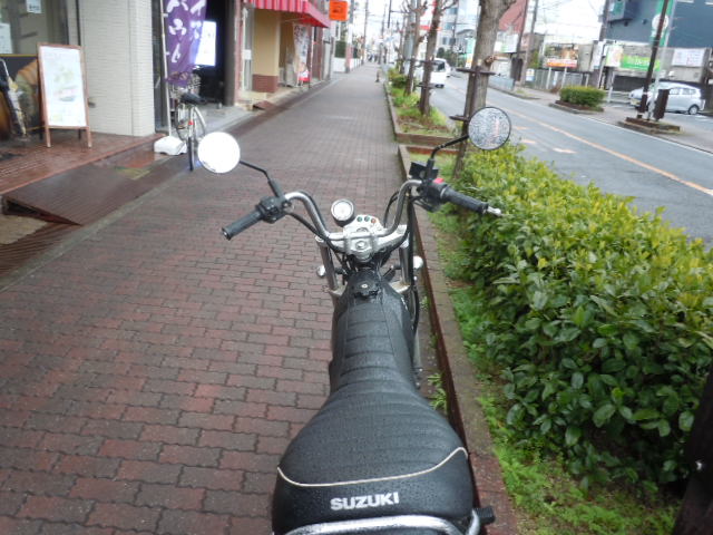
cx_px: 356
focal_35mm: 28
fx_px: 577
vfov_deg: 49.7
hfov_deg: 63.4
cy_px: 268
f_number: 3.7
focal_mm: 5
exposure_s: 1/60
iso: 100
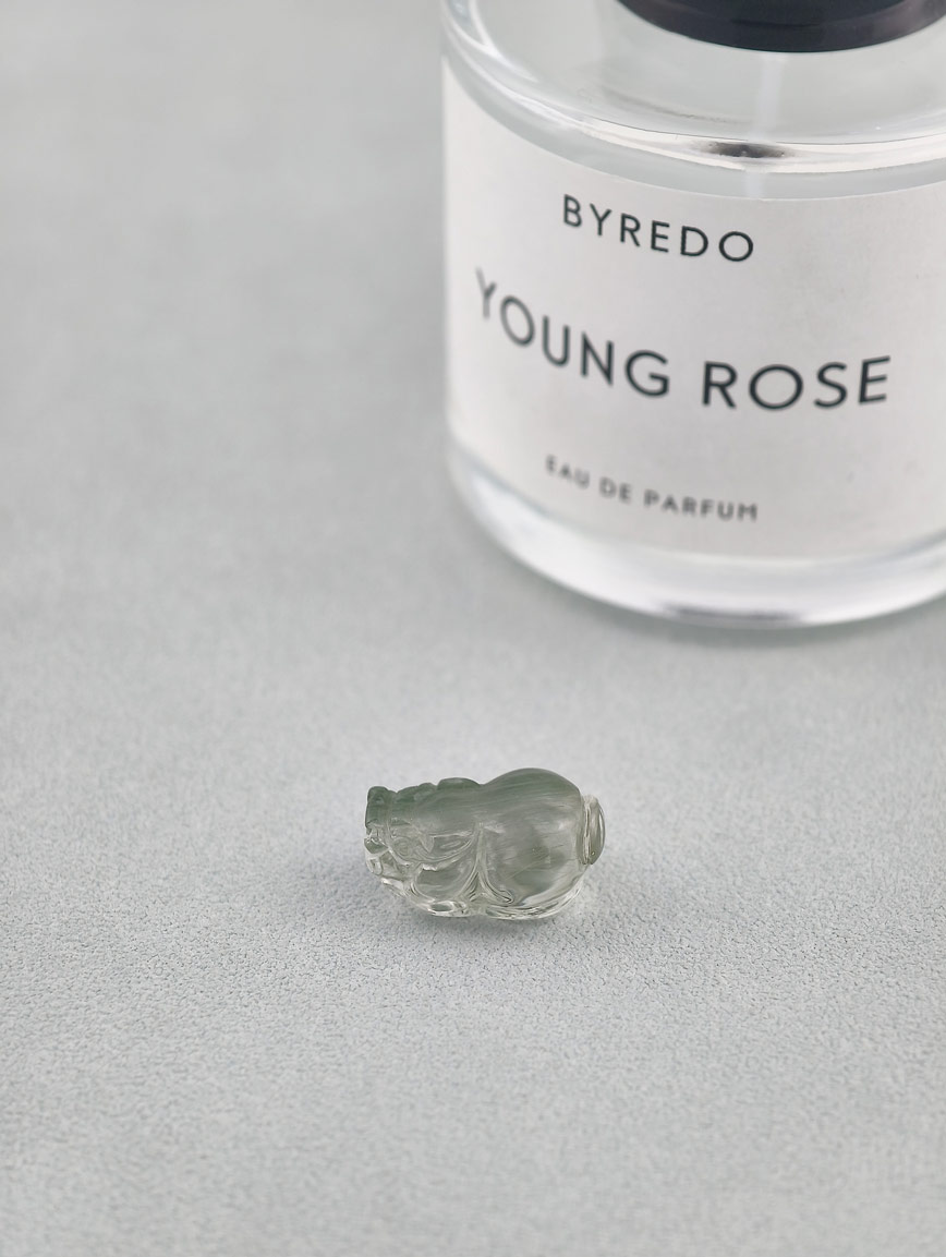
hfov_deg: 17.4
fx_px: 3090
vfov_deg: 23.0
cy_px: 628
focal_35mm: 85
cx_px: 473
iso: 125
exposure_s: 1/160
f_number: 2.67
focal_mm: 22.48
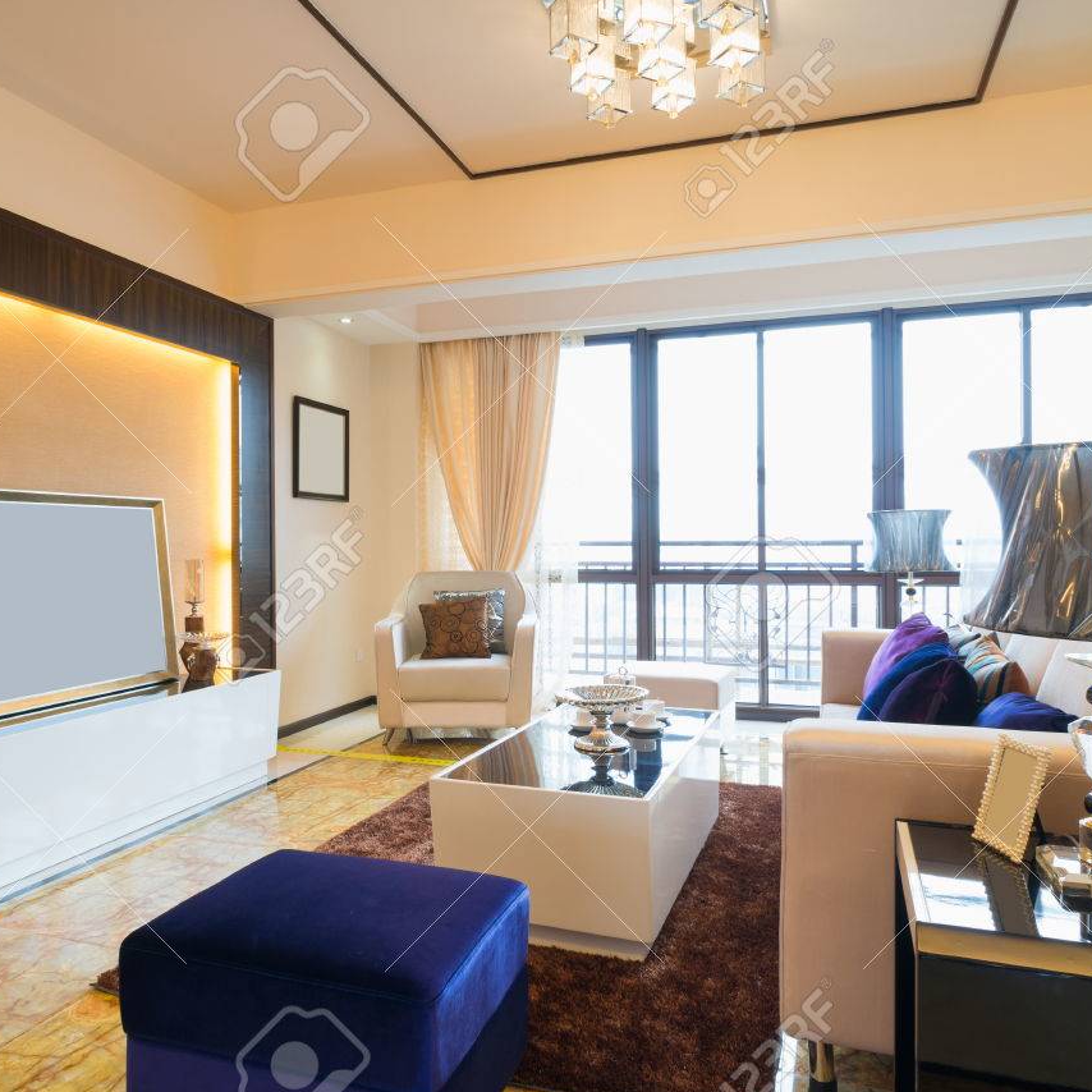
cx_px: 527
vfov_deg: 52.5
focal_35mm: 31
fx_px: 1106
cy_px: 549
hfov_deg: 52.5
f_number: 9
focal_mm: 16
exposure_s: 1/2
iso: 100
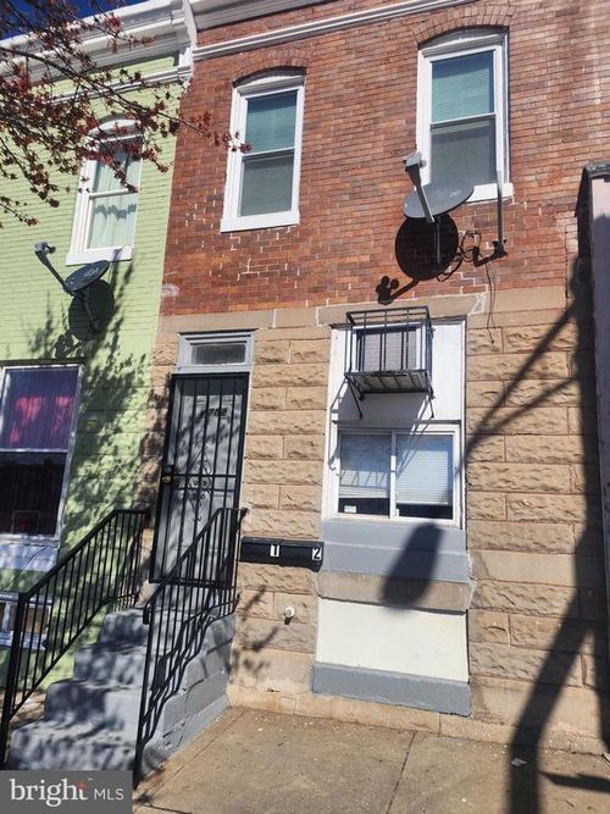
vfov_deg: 73.9
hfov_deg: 58.9
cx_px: 305
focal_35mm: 23
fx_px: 541
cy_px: 407
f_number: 1.8
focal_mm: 6.4
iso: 12
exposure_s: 1/1597
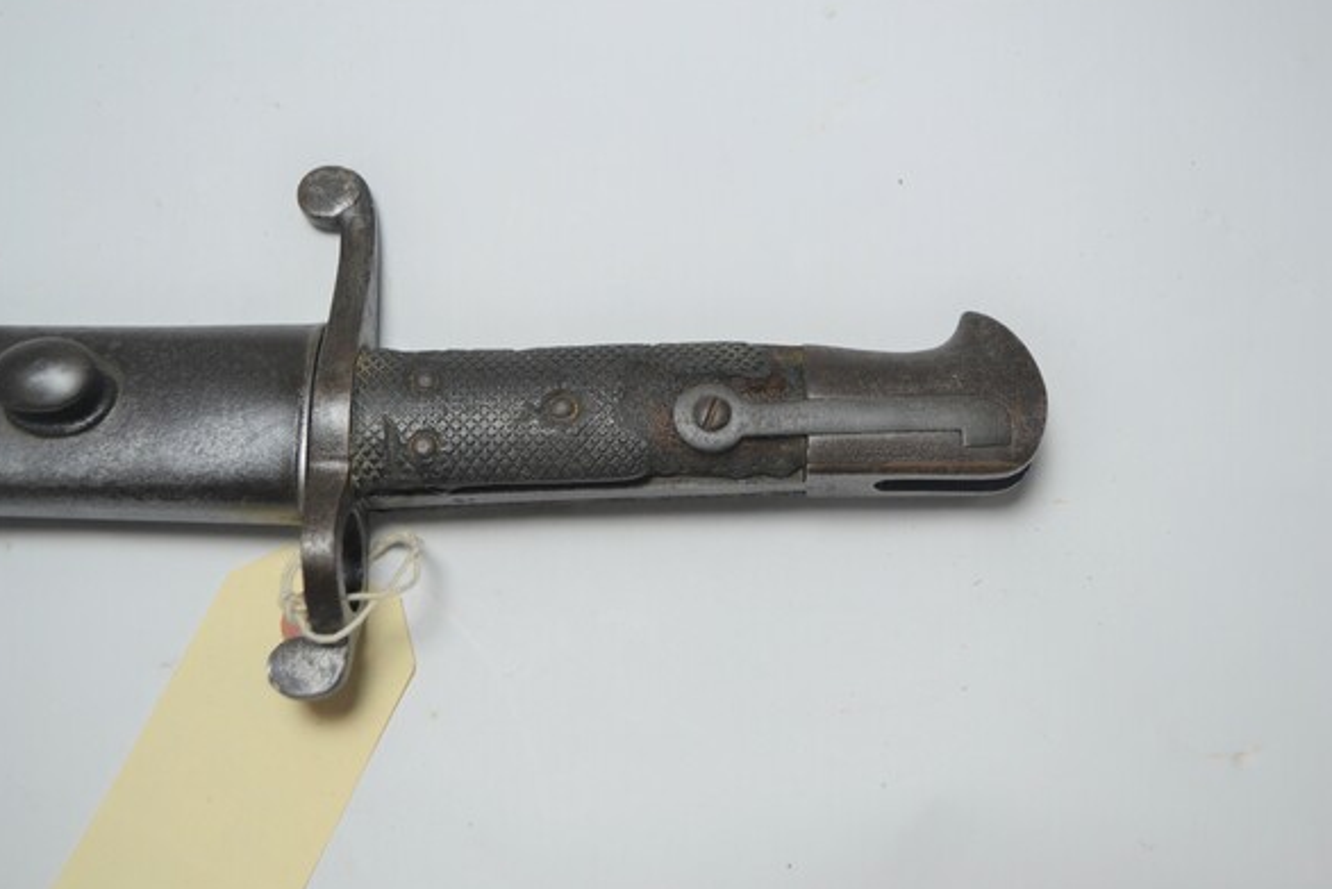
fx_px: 1591
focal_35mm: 43
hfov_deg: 45.4
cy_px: 443
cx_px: 671
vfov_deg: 31.2
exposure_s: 1/40
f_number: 4.5
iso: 400
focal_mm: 28
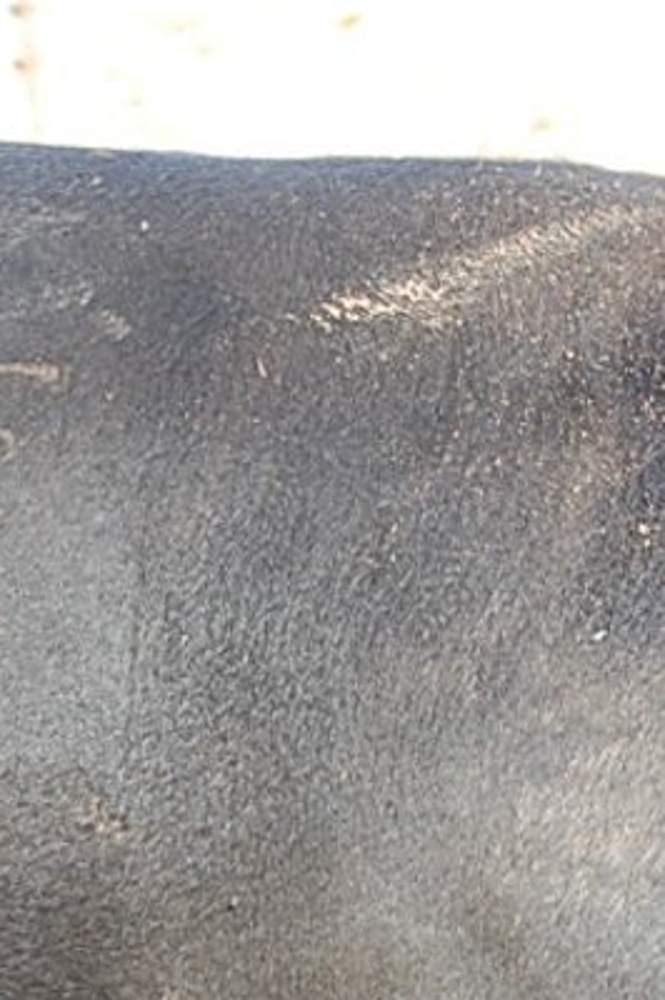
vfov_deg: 5.9
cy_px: 841
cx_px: 984
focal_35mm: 352
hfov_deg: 3.9
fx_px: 9773
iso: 200
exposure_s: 1/125
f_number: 5.6
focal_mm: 55
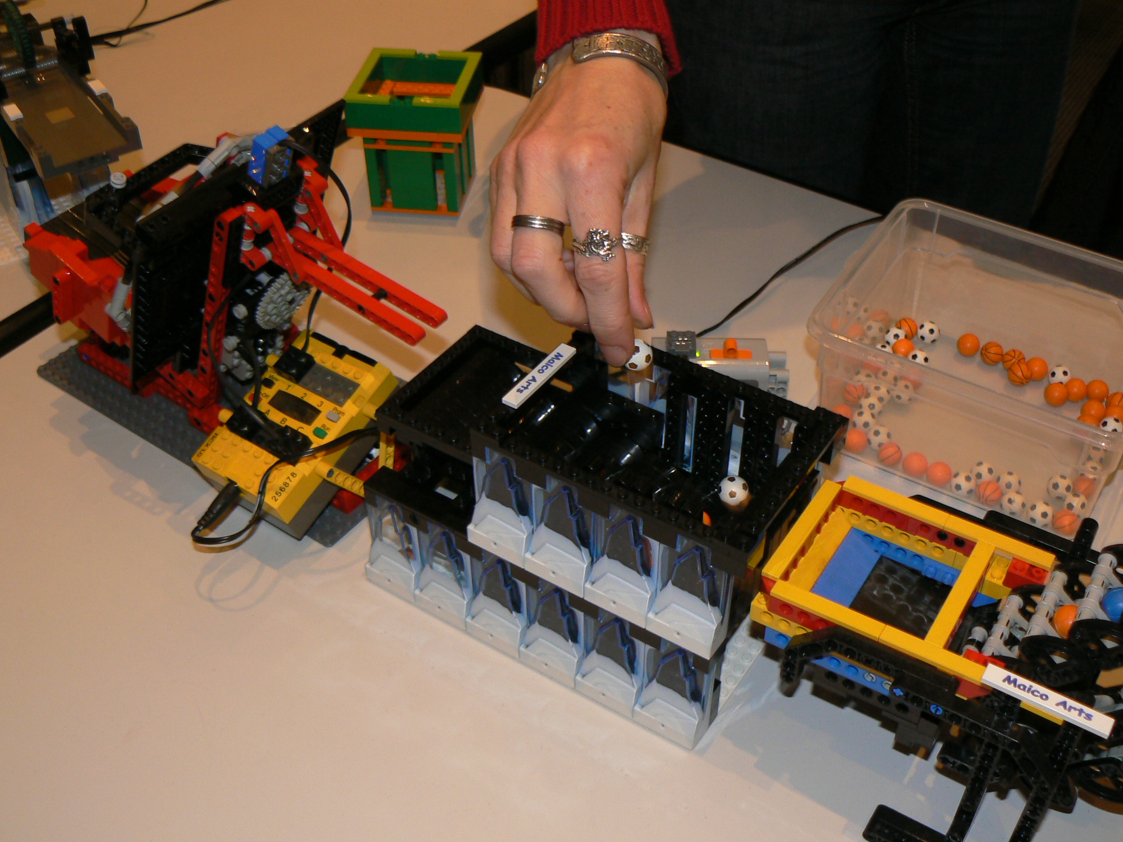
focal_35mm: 38
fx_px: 1233
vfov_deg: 37.7
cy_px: 423
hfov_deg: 49.0
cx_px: 586
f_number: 2.8
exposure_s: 1/25
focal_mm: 6
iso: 100
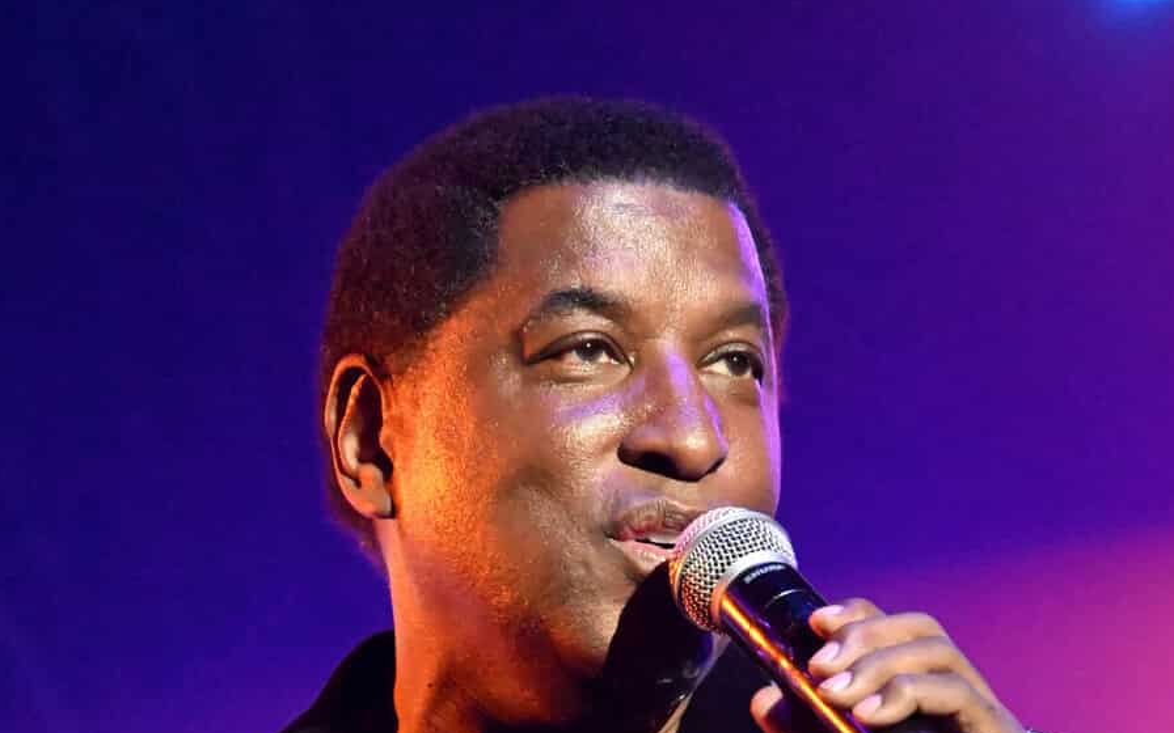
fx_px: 13118
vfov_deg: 3.2
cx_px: 550
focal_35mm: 410
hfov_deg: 5.1
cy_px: 1136
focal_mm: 200
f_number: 10
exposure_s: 1/250
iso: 22800
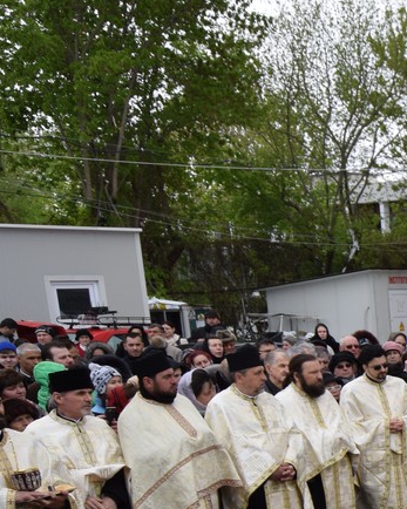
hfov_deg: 21.5
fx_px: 912
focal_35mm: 61
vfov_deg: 29.5
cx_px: 591
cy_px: 487
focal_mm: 13
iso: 200
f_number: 8
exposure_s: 1/250
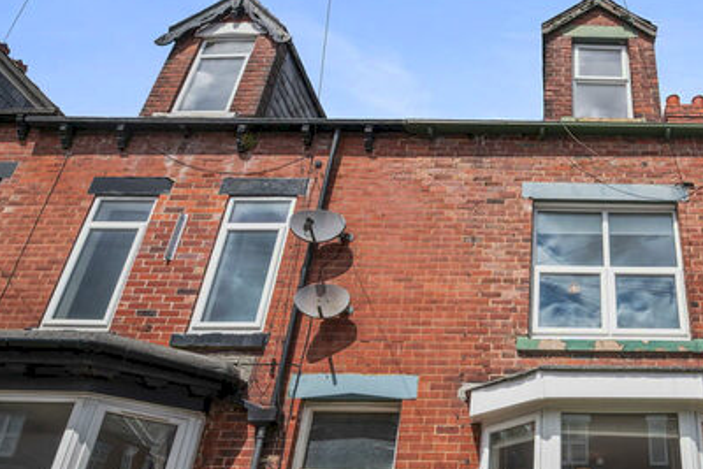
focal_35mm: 28
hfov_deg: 60.0
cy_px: 316
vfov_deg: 45.7
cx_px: 568
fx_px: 547
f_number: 10
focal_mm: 16
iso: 100
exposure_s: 1/160
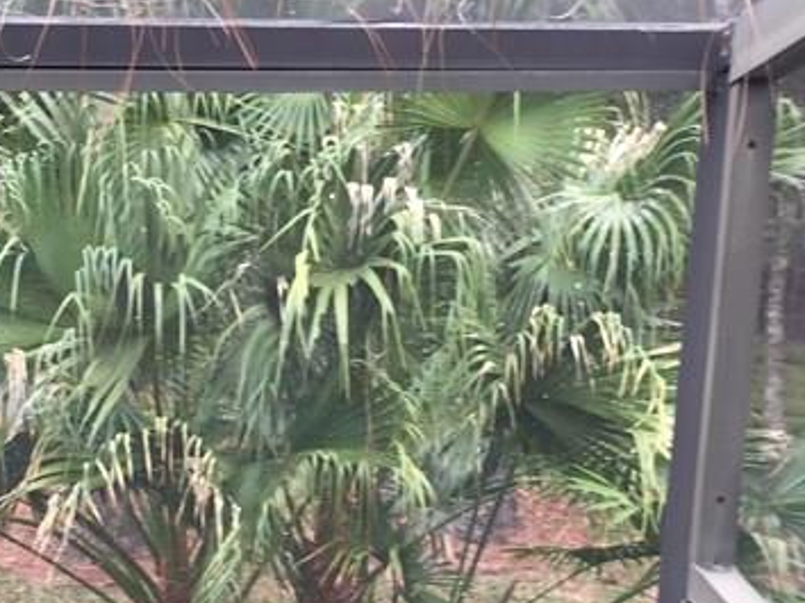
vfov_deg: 17.5
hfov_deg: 23.2
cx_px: 259
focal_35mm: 84
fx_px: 1952
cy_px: 344
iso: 32
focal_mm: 4.15
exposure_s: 1/60
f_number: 2.2
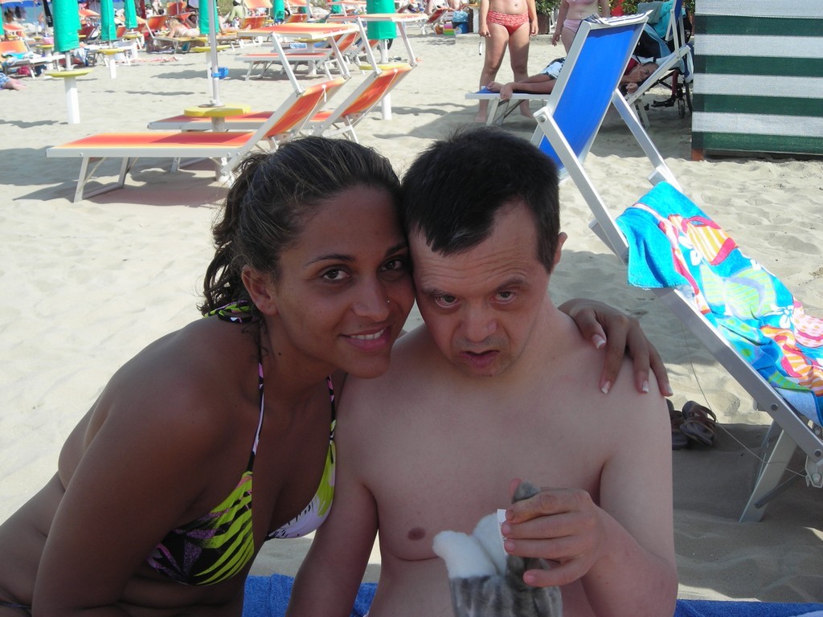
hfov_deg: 40.4
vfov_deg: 30.9
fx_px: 1117
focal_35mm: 47
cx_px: 412
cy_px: 308
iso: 50
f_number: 3.4
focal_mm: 7.8
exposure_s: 1/396
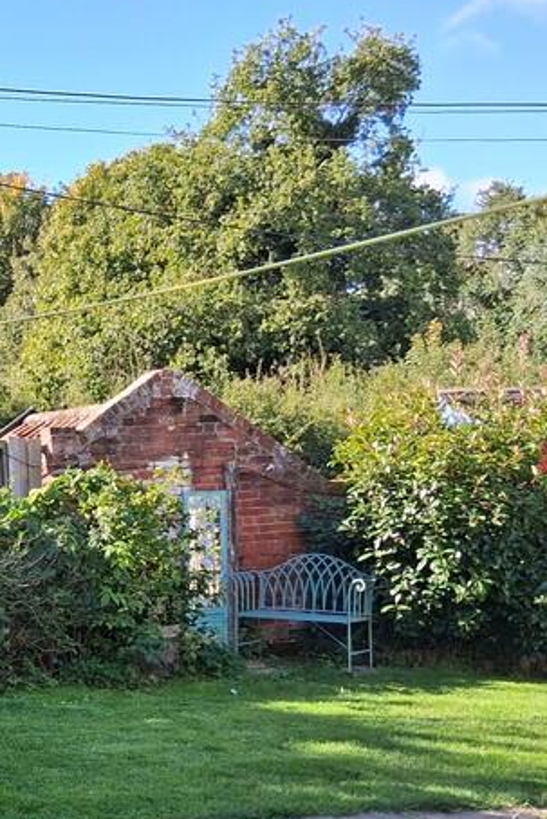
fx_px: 1389
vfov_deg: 32.4
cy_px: 581
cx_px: 29
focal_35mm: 61
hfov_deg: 21.6
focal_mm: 3.98
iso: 25
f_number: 1.8
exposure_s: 1/227
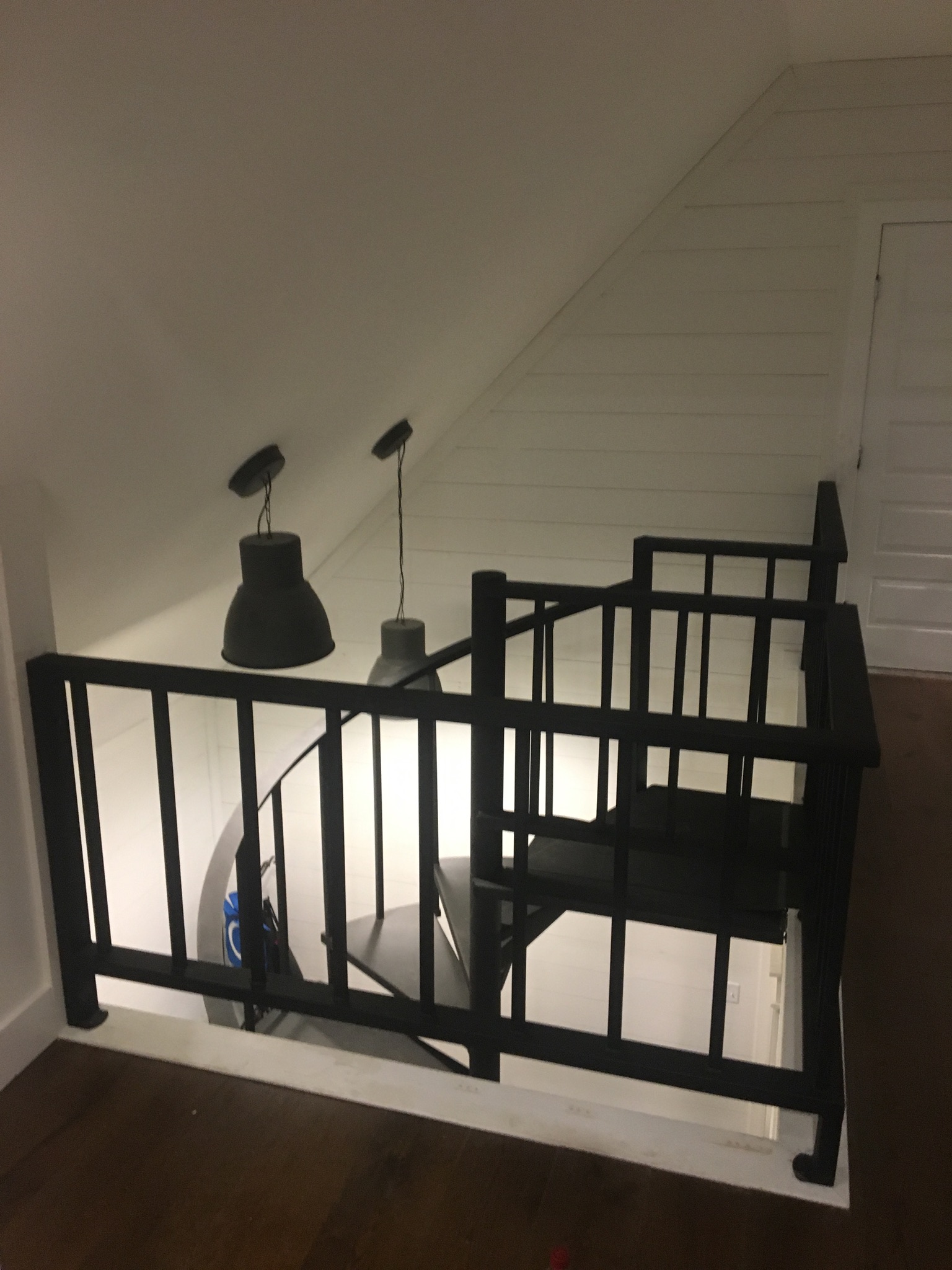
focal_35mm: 29
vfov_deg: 61.7
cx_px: 476
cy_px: 635
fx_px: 1063
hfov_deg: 48.2
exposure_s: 1/17
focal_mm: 4.15
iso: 200
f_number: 2.2
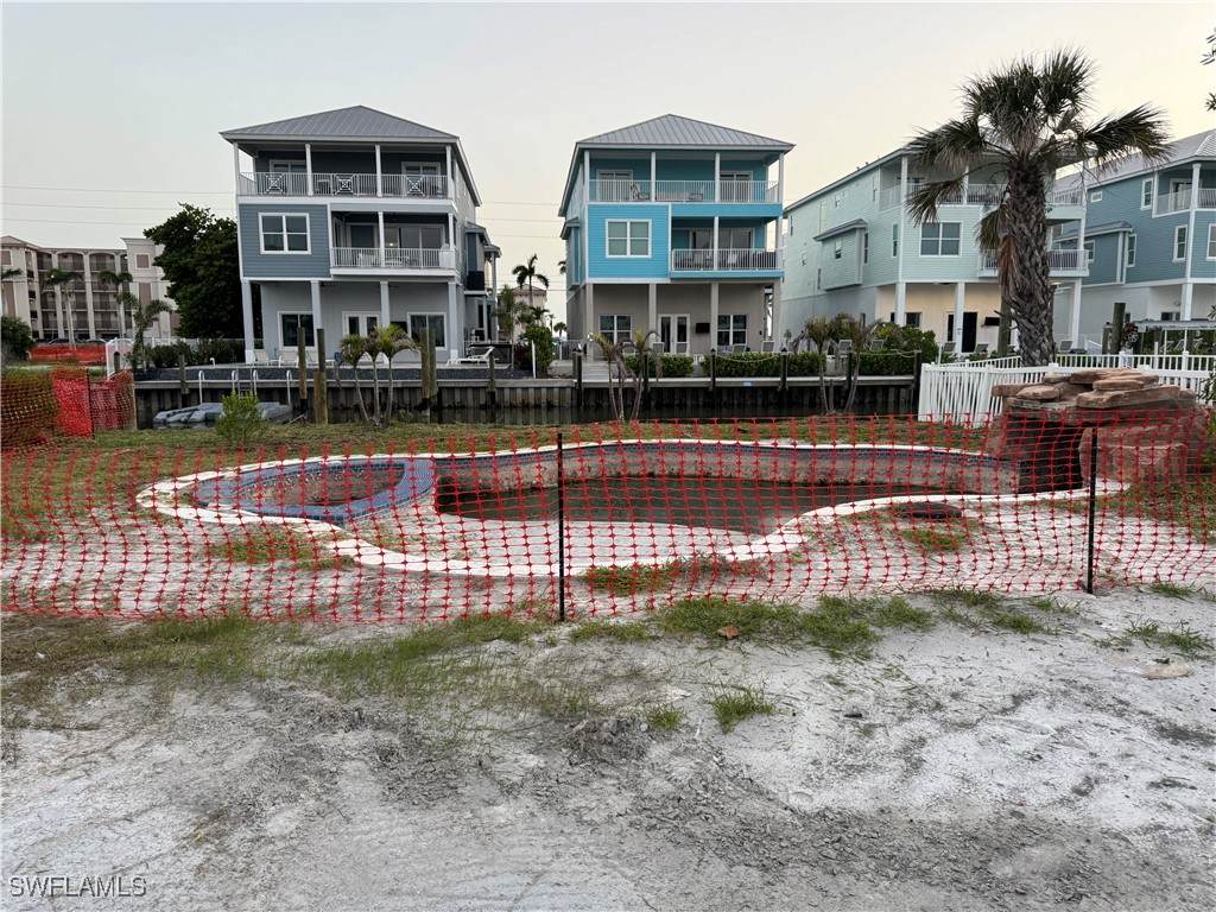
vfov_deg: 56.8
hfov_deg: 71.6
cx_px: 608
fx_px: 843
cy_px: 456
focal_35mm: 24
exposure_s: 1/115
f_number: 1.78
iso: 200
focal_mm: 6.76
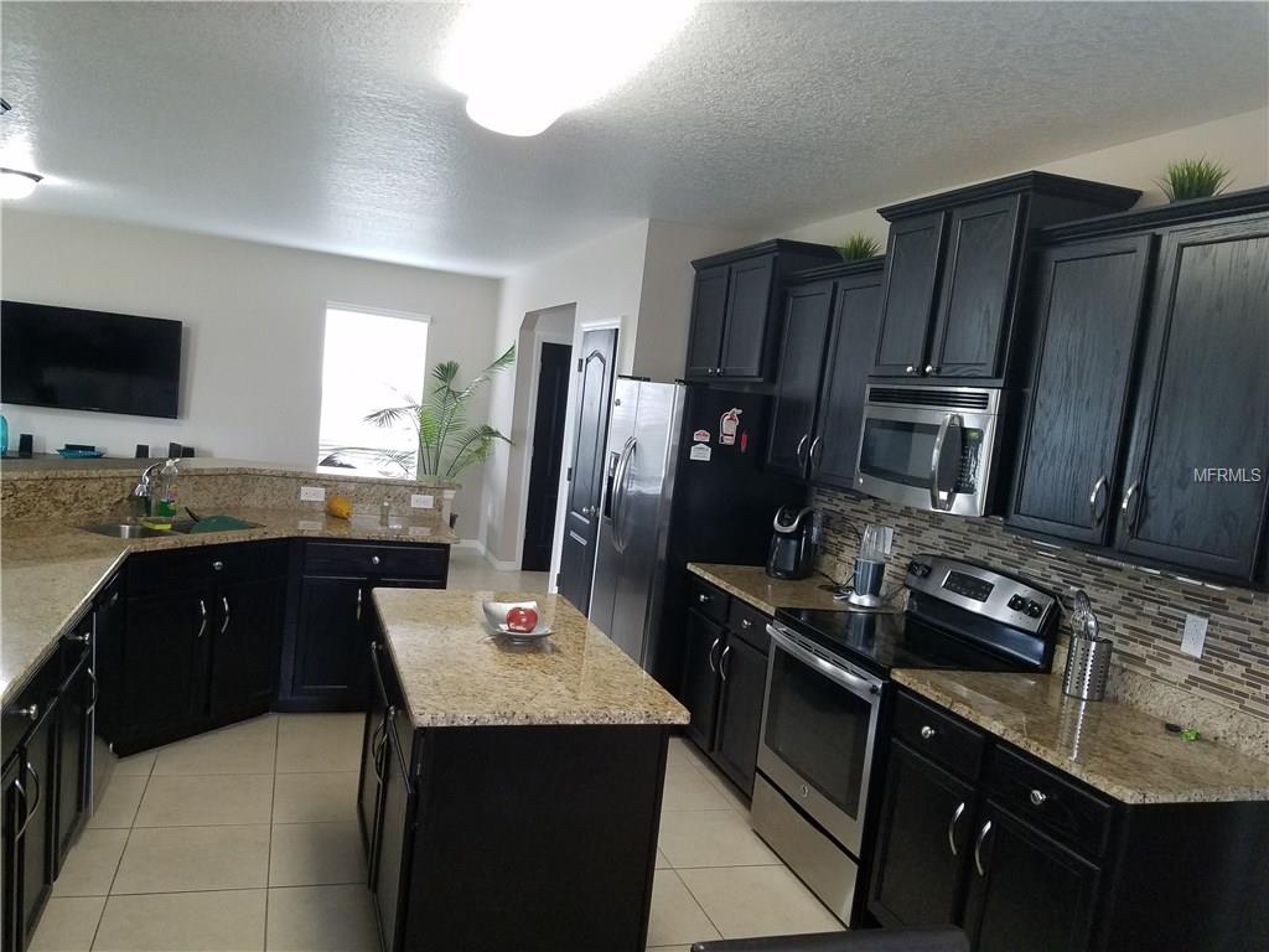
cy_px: 476
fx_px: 953
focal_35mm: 26
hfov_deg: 67.3
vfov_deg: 53.1
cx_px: 634
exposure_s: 1/60
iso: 200
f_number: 1.7
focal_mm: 4.2
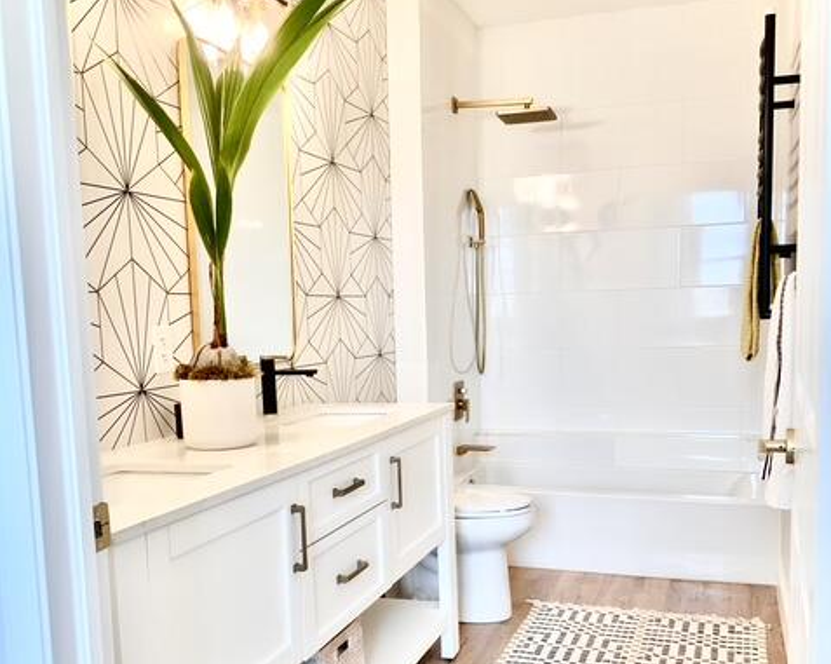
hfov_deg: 48.0
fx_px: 934
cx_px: 416
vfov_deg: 38.8
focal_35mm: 38
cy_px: 429
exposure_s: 1/120
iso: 50
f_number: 1.8
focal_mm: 3
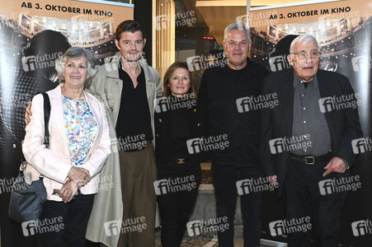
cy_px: 124
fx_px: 289
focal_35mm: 28
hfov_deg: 65.5
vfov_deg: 46.3
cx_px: 186
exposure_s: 1/160
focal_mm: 28
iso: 5000
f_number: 5.6
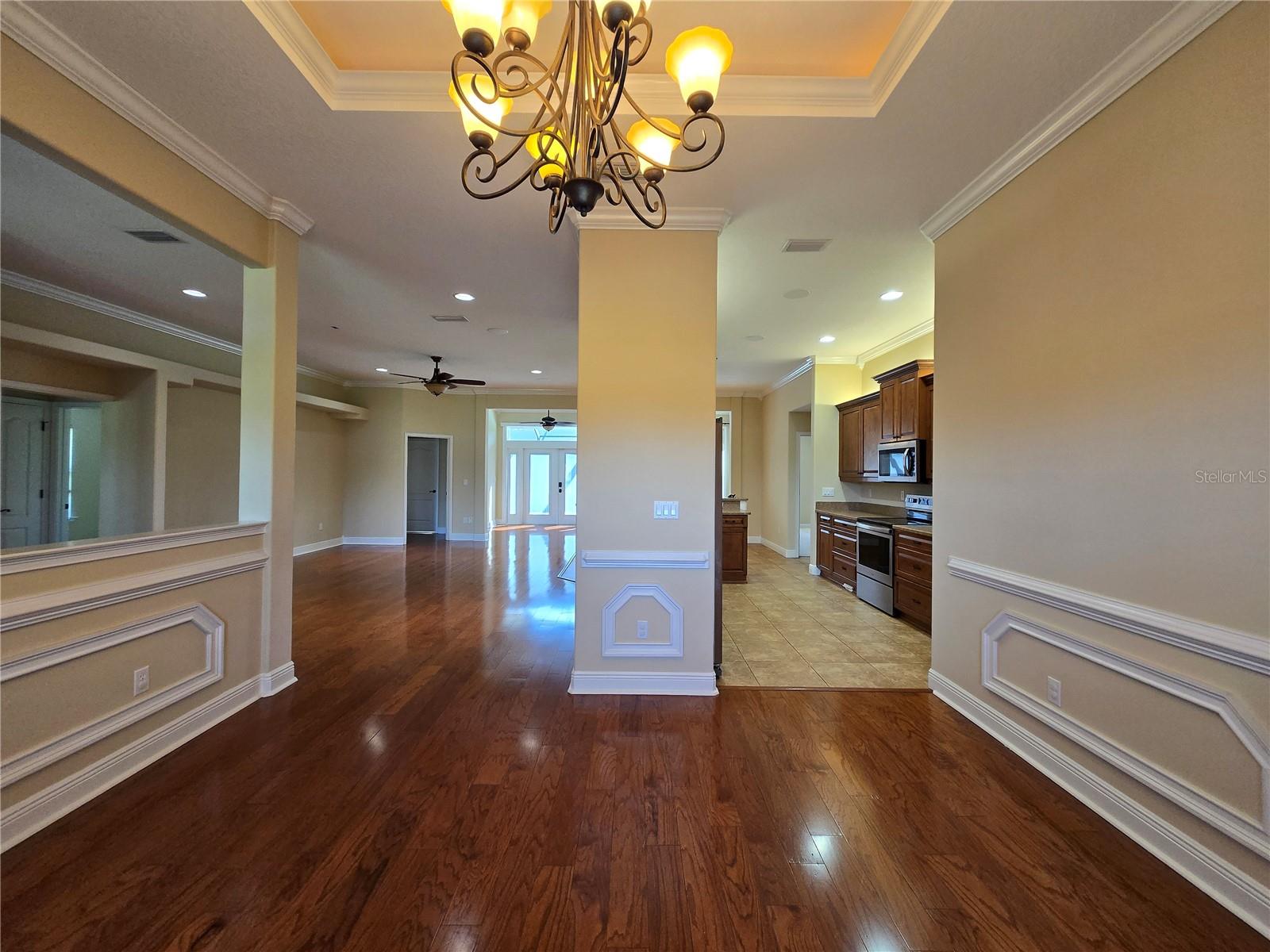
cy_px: 476
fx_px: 477
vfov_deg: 89.9
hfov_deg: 106.2
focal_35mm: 13
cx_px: 635
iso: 80
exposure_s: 1/60
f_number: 2.2
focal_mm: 1.7
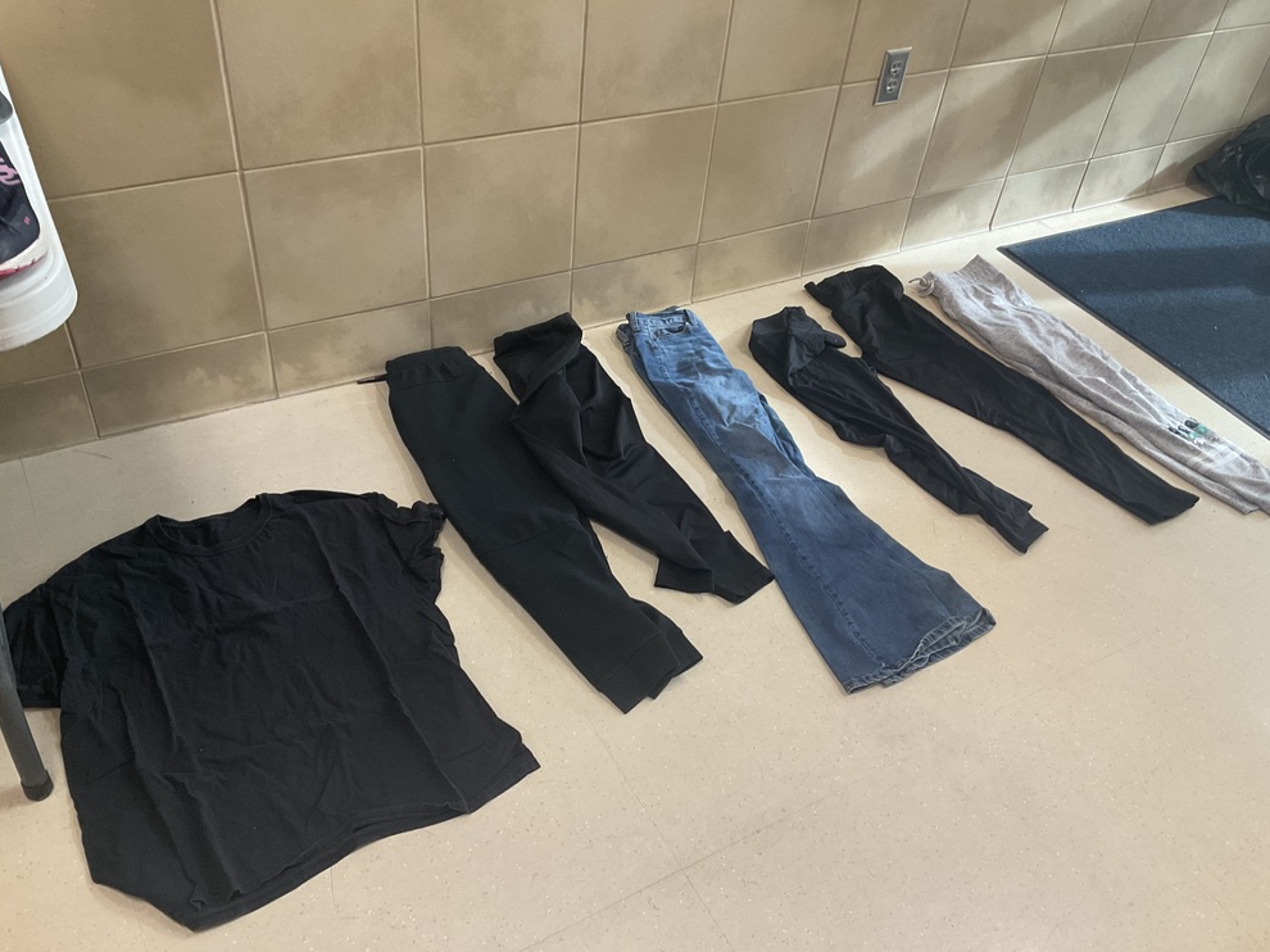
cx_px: 648
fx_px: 1100
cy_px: 485
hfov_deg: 60.0
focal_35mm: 30
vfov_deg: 46.8
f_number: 1.8
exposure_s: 1/60
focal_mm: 3
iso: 80
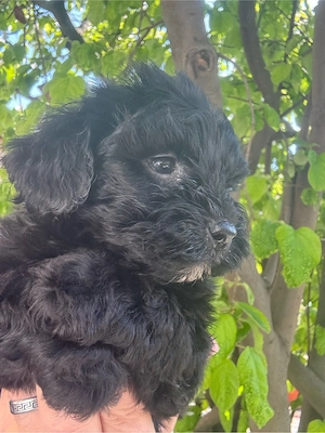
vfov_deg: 60.0
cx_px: 162
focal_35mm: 30
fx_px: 376
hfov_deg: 46.8
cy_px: 216
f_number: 1.9
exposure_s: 1/122
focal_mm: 2.69
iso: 40
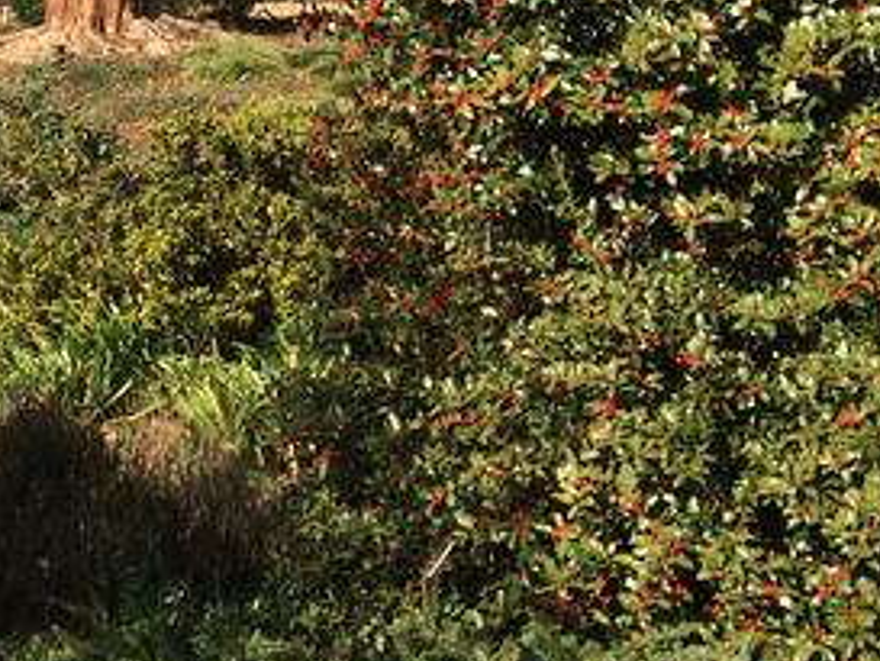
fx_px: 2518
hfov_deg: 17.9
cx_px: -414
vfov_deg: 14.3
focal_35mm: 99
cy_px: -200
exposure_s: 1/1140
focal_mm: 4.15
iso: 32
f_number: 2.2
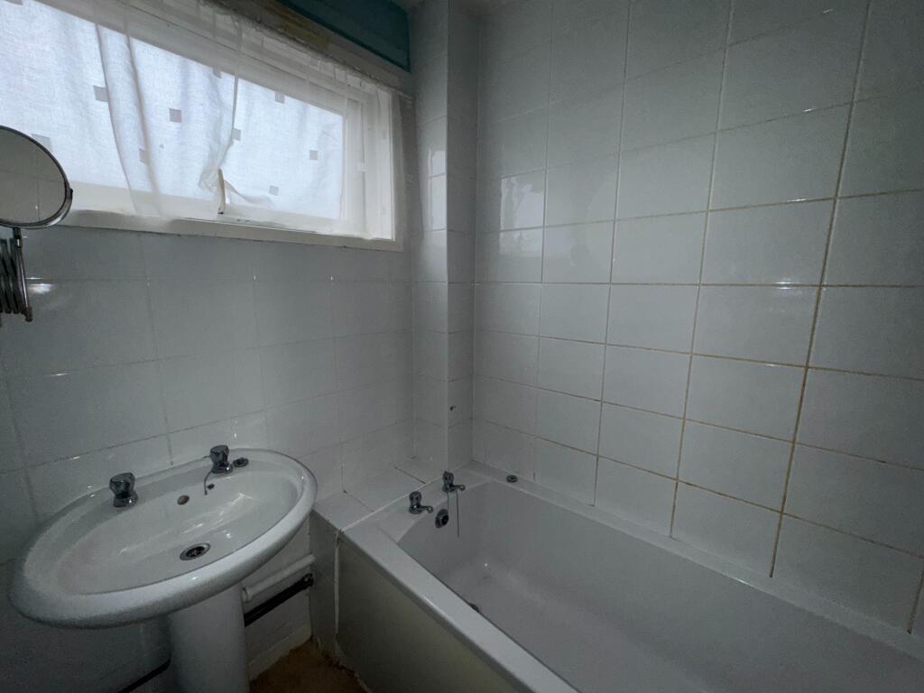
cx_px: 462
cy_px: 346
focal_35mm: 14
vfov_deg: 85.7
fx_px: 374
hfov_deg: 102.1
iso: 64
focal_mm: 2.22
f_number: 2.2
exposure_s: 1/122
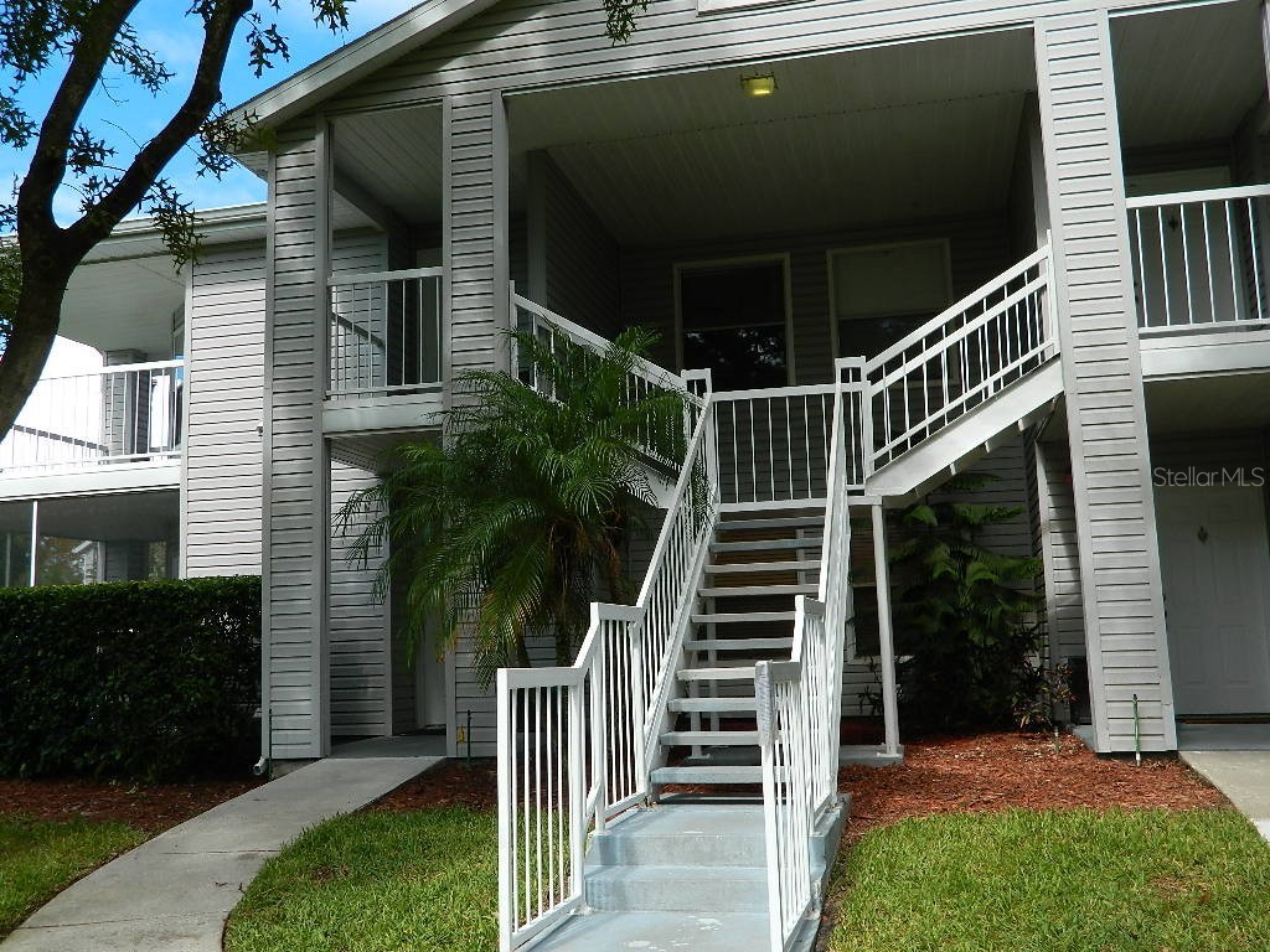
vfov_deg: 40.7
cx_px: 635
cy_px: 476
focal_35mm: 35
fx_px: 1284
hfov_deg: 52.6
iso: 80
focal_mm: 6.2
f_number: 3.3
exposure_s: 1/500
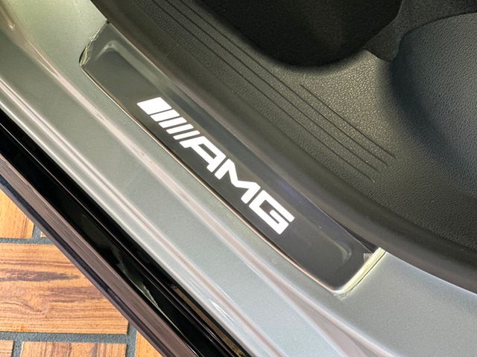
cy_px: 178
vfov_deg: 19.1
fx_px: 1061
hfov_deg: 25.3
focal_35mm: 77
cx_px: 238
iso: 250
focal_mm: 9
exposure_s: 1/40
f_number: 2.8
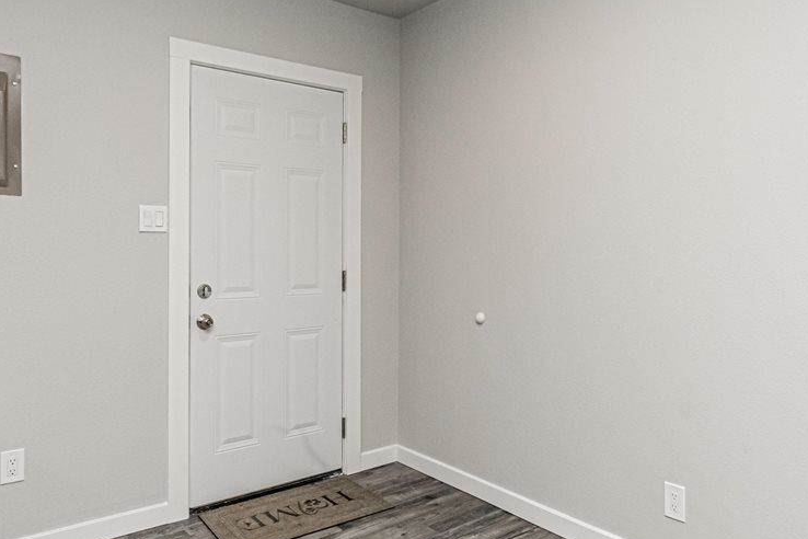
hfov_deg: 69.3
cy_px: 247
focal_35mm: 26
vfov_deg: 49.5
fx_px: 584
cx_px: 436
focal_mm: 10
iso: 2500
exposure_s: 1/60
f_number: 10
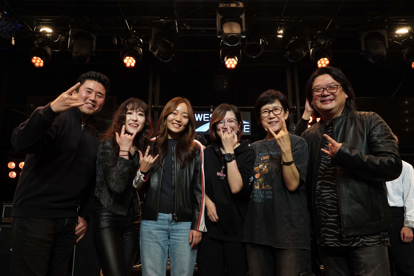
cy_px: 138
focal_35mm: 32
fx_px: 362
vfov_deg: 41.7
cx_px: 207
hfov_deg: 59.5
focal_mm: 21
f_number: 5.6
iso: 1250
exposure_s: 1/125
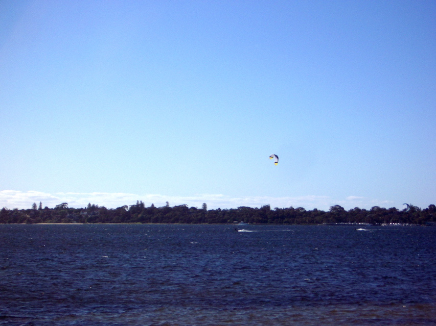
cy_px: 163
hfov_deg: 18.7
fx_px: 1322
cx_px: 218
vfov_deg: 14.1
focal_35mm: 105
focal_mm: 17.4
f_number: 7.7
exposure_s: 1/500
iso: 50
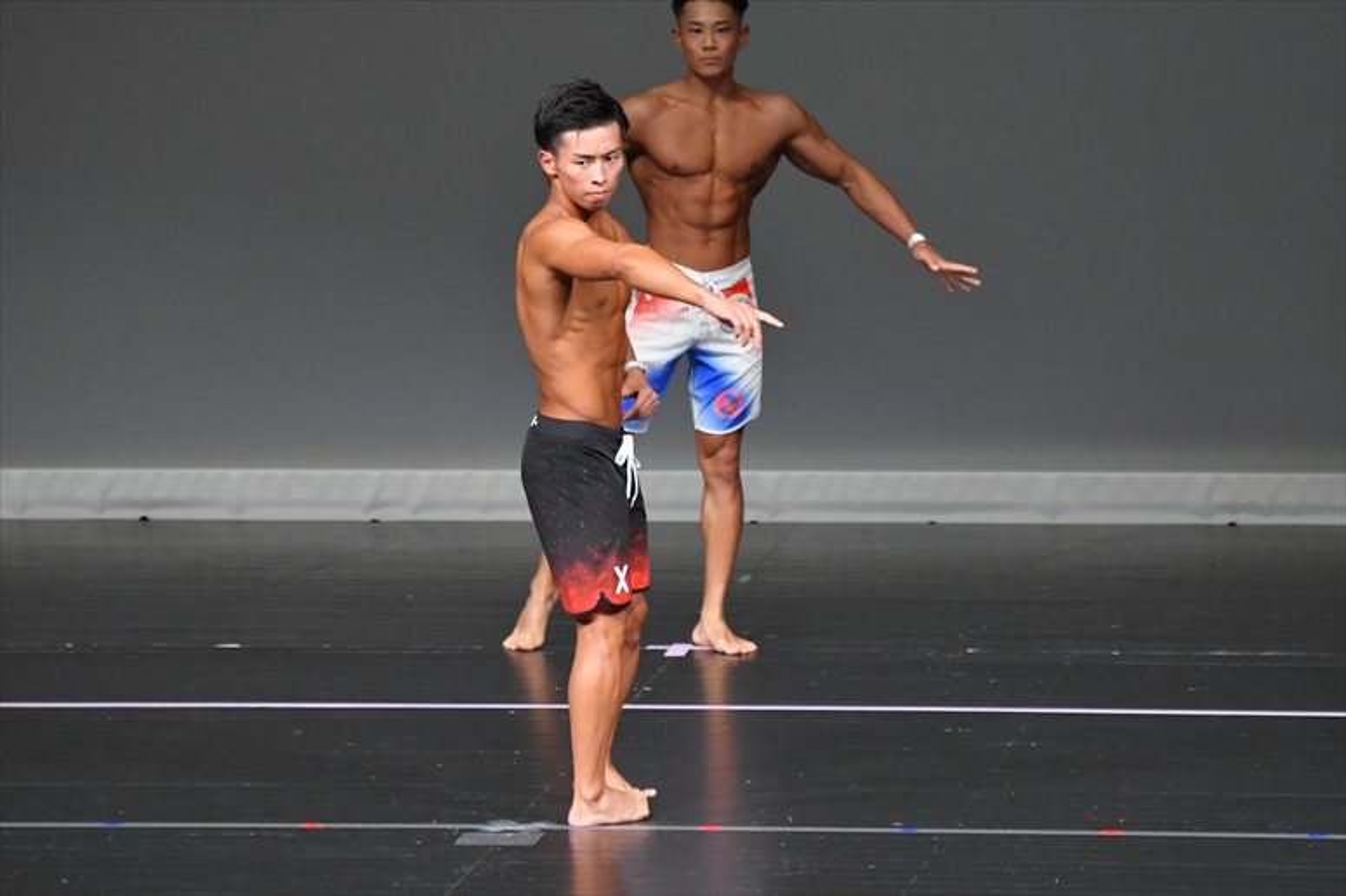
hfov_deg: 5.5
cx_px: 673
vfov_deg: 3.7
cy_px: 448
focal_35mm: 375
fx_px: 14014
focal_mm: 250
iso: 5000
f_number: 5.6
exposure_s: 1/400
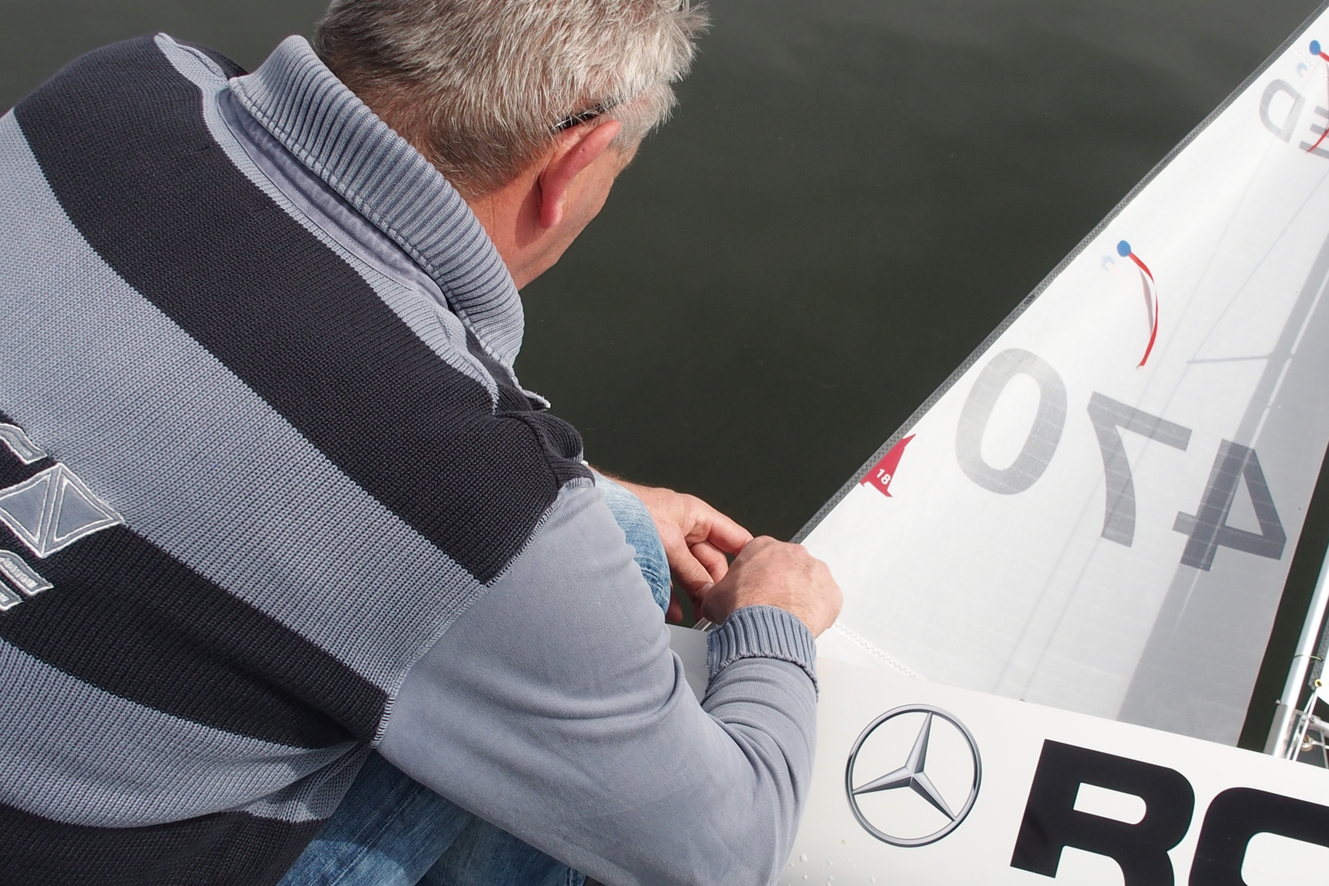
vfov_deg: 27.5
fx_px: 1809
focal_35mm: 49
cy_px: 468
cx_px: 743
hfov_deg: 40.3
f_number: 5
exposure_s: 1/640
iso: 100
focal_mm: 6.7
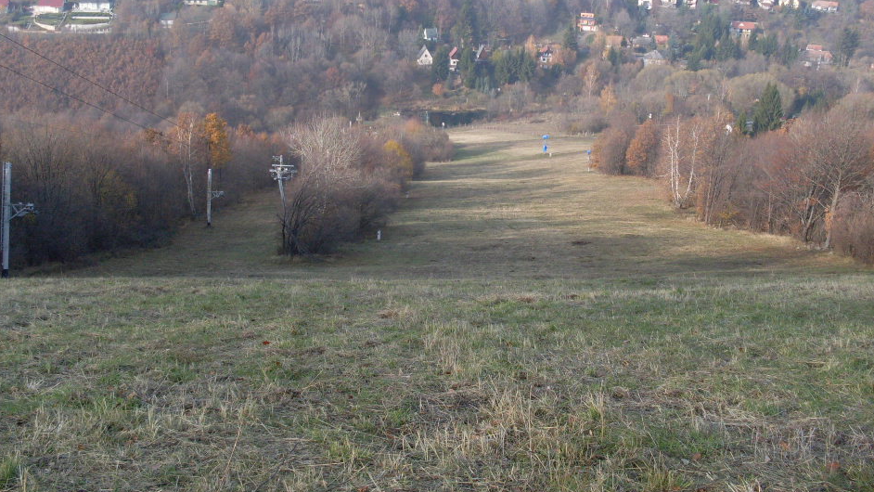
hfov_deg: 45.5
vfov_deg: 26.3
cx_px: 428
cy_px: 147
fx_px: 1043
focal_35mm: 45
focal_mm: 6.3
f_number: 2.8
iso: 80
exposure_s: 1/500
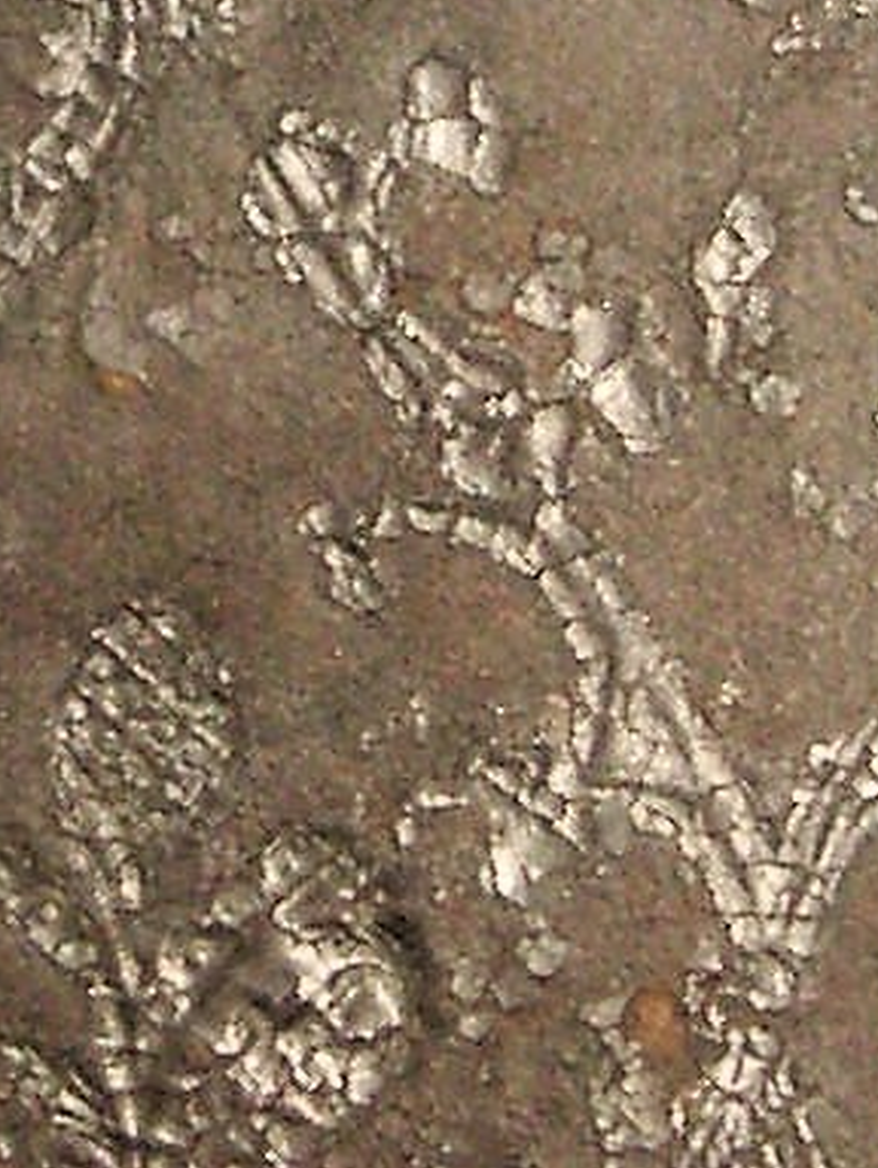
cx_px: 235
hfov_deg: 6.0
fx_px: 8339
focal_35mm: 247
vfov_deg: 8.0
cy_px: 217
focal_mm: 6.1
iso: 100
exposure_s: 1/20
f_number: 2.8
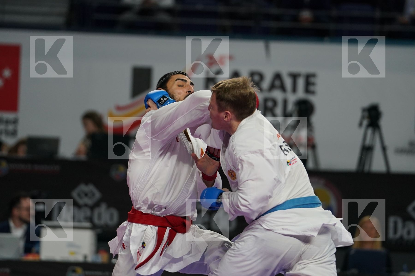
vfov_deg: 4.6
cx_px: 208
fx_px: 3458
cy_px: 138
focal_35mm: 300
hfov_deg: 6.9
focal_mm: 200
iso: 1250
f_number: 2.8
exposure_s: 1/1000
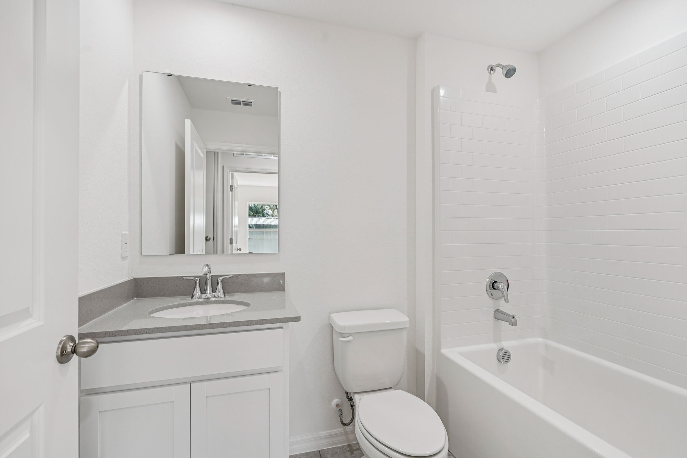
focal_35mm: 16
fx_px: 305
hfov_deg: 96.7
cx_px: 344
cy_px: 229
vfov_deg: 73.7
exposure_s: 1/45
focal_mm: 16
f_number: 8
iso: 400
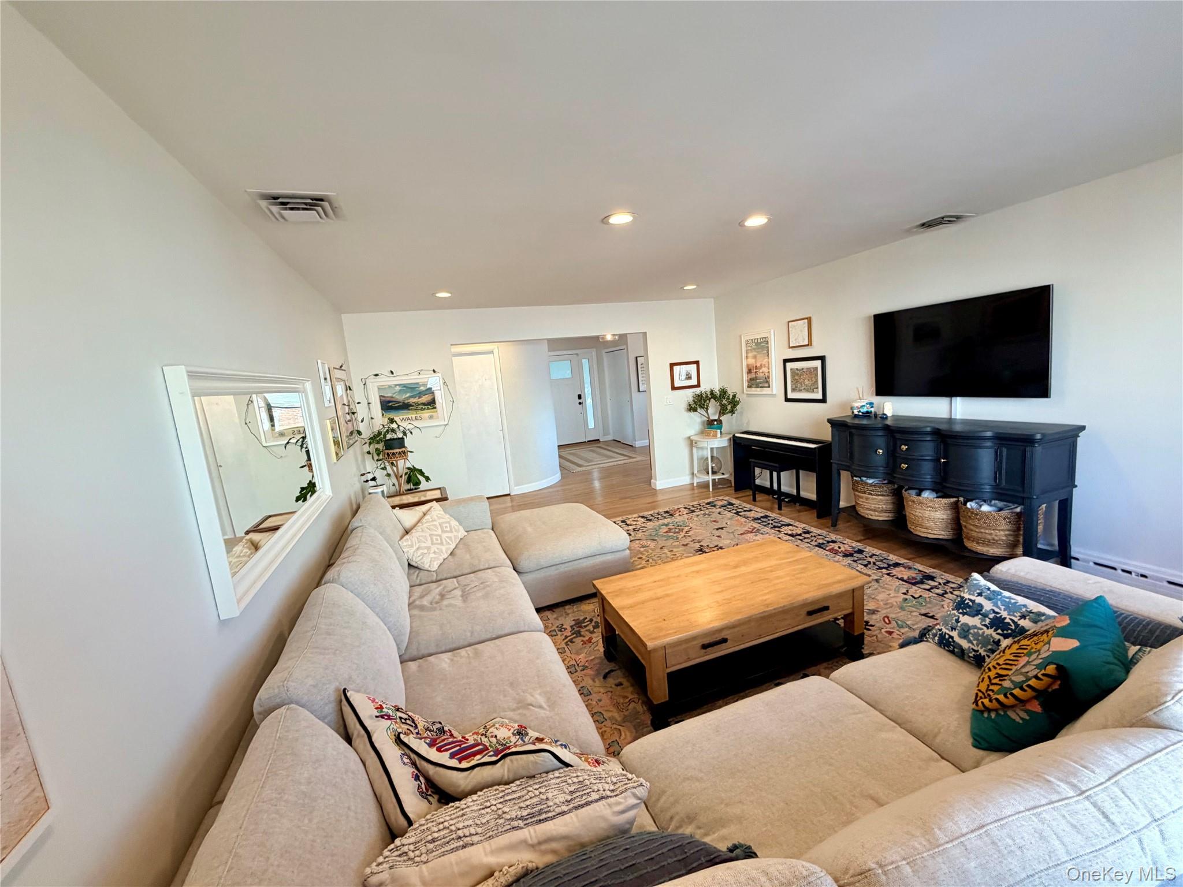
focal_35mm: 14
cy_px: 444
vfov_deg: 85.7
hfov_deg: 102.1
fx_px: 478
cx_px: 592
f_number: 2.2
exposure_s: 1/120
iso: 250
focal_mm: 2.22
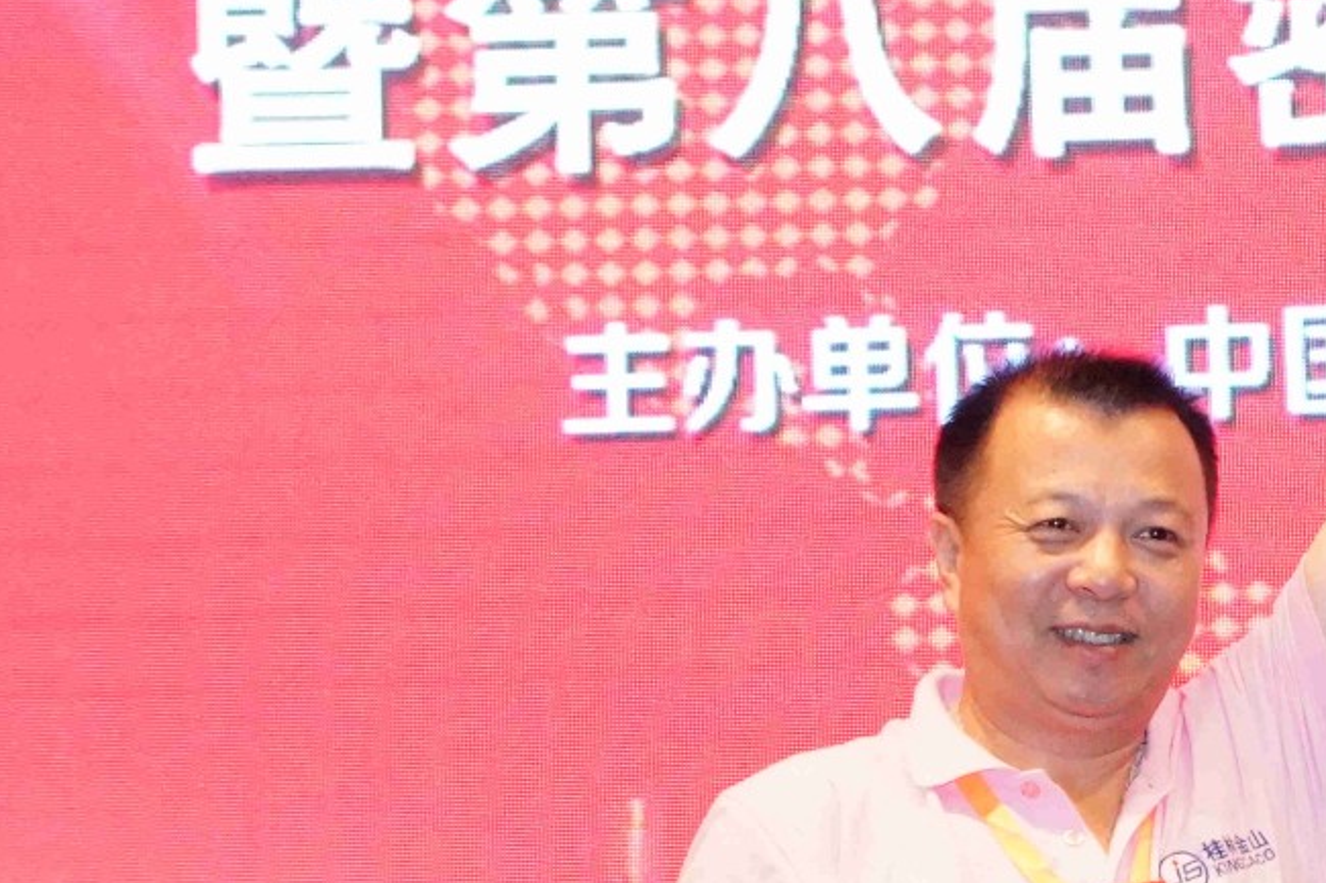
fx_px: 4759
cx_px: 1575
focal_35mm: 129
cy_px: 675
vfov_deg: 10.6
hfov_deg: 15.3
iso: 6400
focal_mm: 35
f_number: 7.1
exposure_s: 1/160
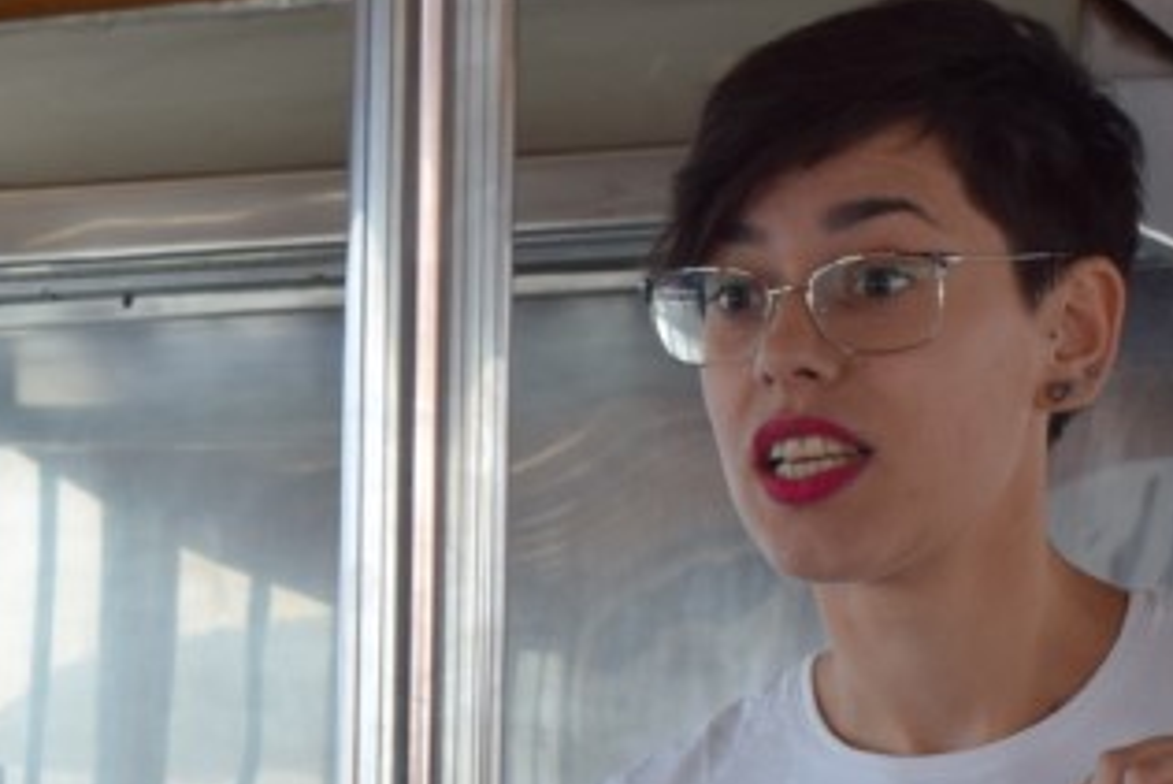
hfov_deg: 11.0
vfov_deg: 7.3
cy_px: 992
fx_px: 6063
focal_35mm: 186
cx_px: 85
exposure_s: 1/200
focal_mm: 34
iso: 400
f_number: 7.1
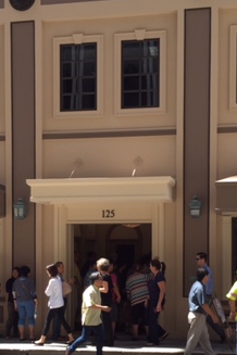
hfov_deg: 23.0
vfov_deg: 33.4
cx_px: 132
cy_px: 258
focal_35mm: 59
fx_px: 583
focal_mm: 4.15
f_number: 2.2
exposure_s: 1/388
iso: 32
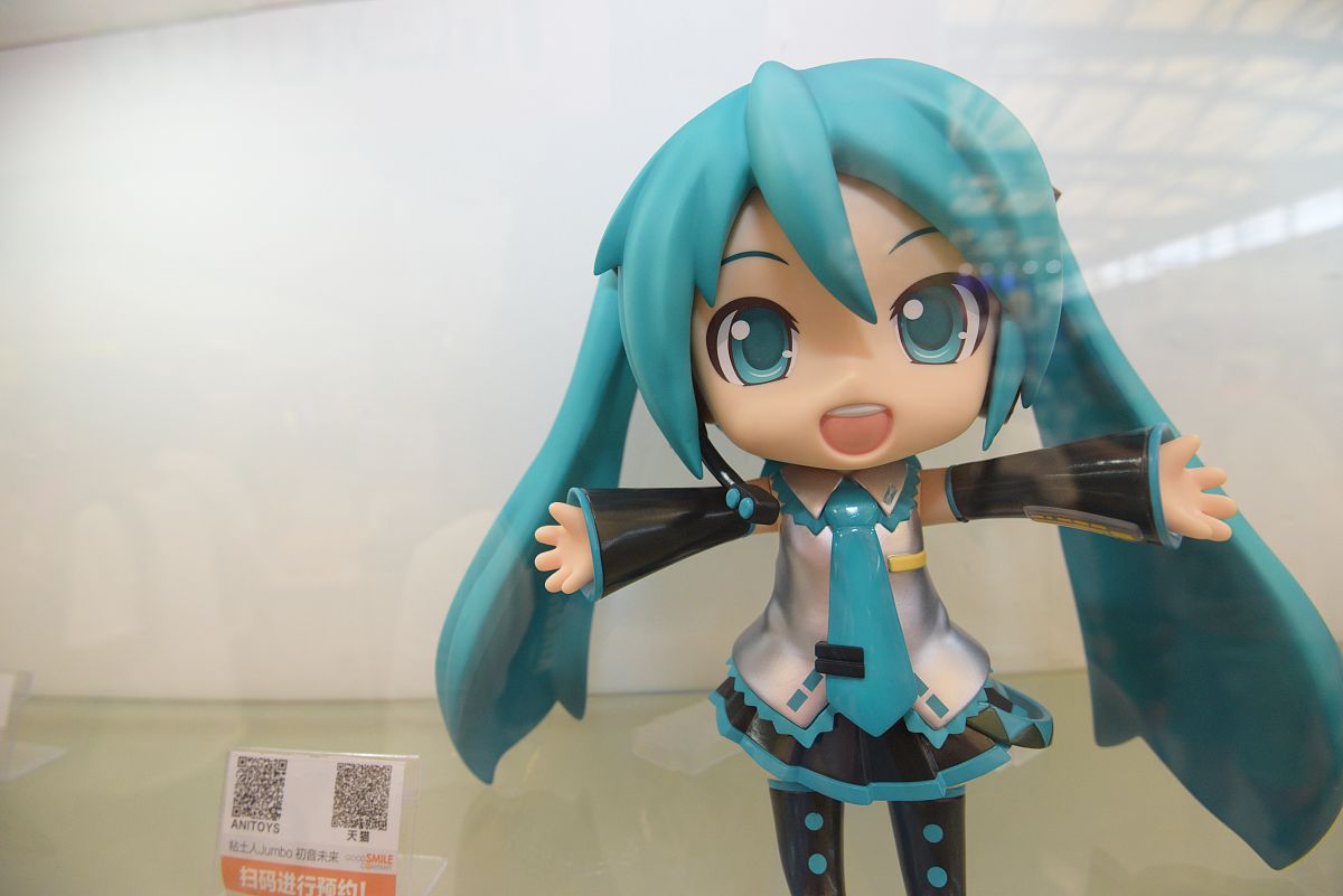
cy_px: 448
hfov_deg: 96.7
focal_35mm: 16
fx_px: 597
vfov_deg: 73.8
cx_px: 672
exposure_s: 1/250
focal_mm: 16
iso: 1600
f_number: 5.6
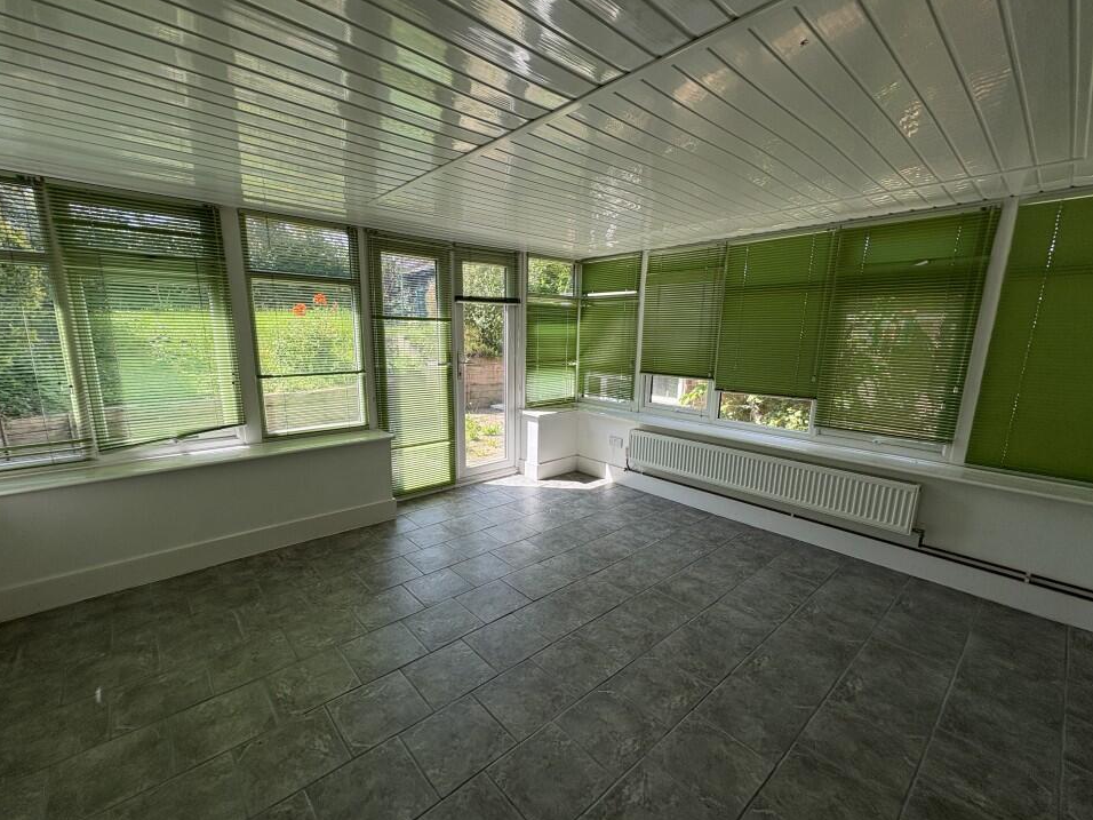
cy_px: 430
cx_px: 525
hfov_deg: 98.1
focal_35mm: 15
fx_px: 474
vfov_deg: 81.7
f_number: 2.2
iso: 64
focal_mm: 2.22
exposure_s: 1/346
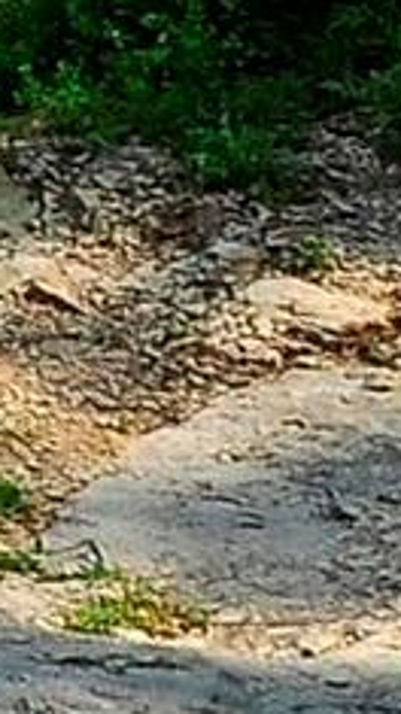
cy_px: -711
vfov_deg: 13.5
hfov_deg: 6.1
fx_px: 2593
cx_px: -1525
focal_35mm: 137
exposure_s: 1/80
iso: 200
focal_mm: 10
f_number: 18
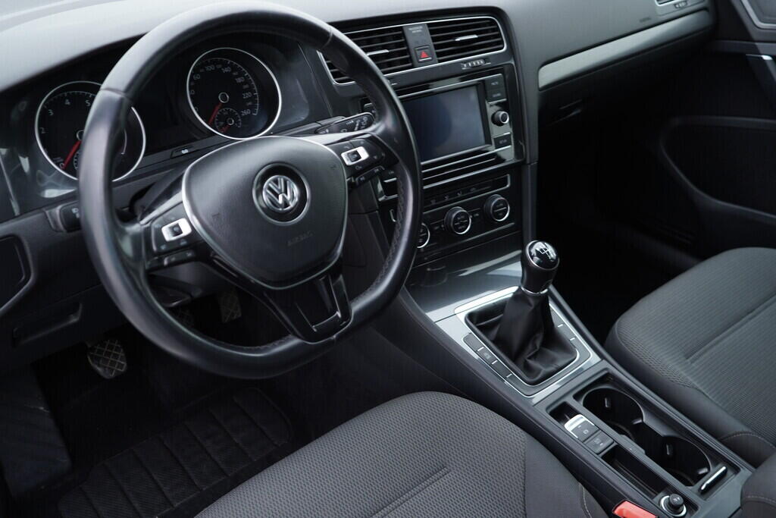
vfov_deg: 36.9
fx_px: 776
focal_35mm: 36
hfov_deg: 53.1
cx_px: 388
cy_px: 259
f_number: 2.8
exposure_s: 1/40
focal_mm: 24
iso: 200
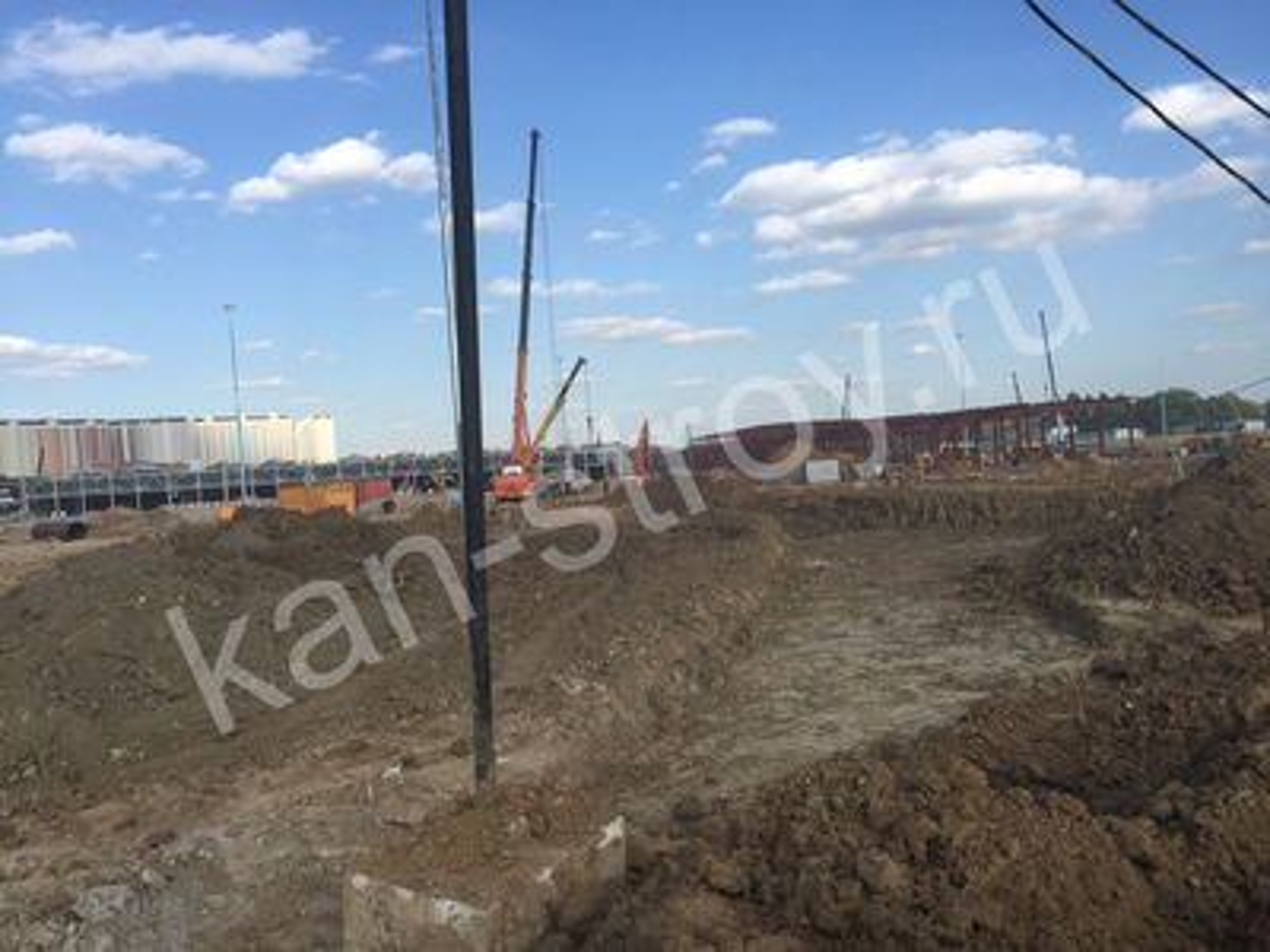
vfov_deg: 48.2
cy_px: 476
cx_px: 635
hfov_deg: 61.7
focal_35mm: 29
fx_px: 1064
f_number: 2.2
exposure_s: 1/1319
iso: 32
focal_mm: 4.15
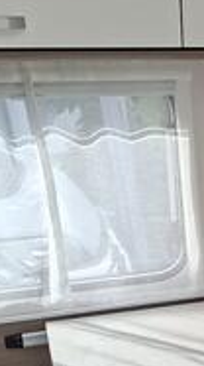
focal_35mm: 81
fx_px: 782
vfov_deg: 25.9
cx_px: 369
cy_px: 277
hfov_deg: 13.3
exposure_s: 1/323
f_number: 1.8
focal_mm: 5.54
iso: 50
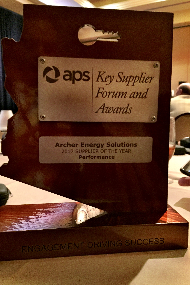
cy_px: 139
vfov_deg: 60.3
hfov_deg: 42.3
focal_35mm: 31
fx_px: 245
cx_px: 87
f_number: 2.2
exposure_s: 1/15
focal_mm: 4.15
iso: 500
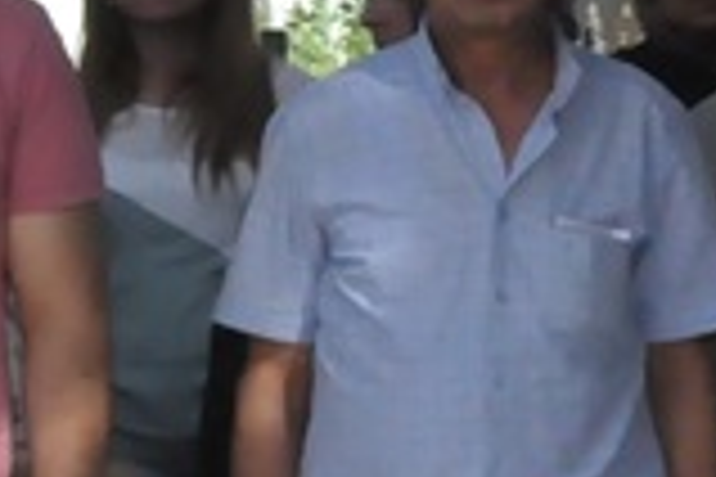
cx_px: -838
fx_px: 6726
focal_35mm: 338
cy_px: 288
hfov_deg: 5.9
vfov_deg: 4.1
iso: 3200
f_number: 16
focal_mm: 35
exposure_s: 1/1000
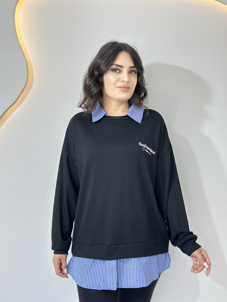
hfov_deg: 30.3
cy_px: 151
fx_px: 420
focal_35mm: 48
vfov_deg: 39.7
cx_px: 114
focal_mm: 6.86
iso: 64
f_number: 1.78
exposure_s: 1/117
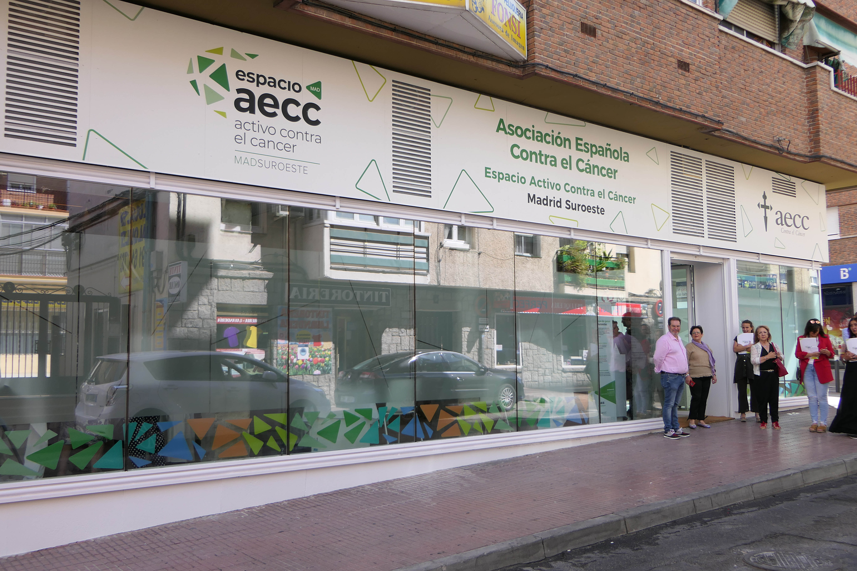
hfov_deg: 58.7
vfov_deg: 41.1
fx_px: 762
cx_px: 428
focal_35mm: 32
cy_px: 286
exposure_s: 1/400
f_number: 4
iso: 125
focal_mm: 11.7
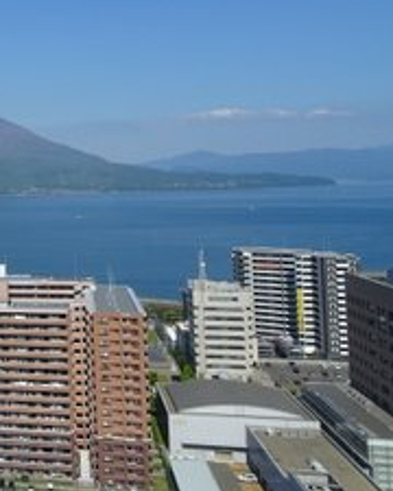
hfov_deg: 25.8
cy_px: 157
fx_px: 727
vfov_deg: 36.9
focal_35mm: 50
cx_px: -122
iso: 80
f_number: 3.5
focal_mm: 4.1
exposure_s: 1/1000
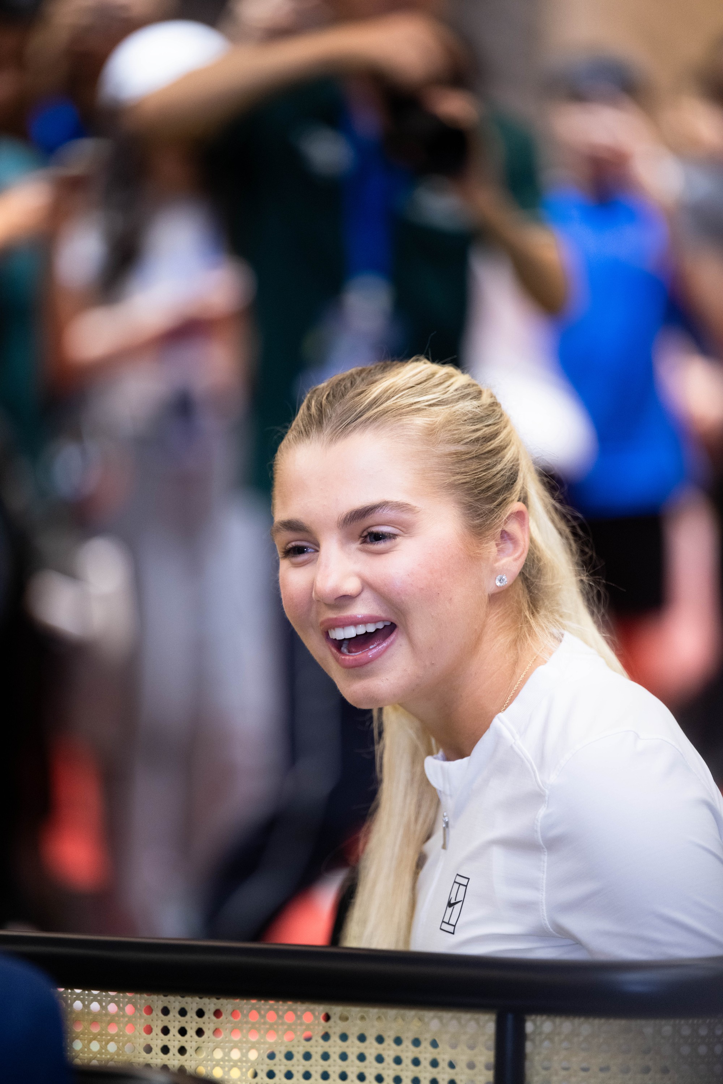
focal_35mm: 200
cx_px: 362
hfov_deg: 6.9
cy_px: 542
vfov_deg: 10.3
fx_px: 6025
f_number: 2.8
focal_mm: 200
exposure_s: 1/200
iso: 2000
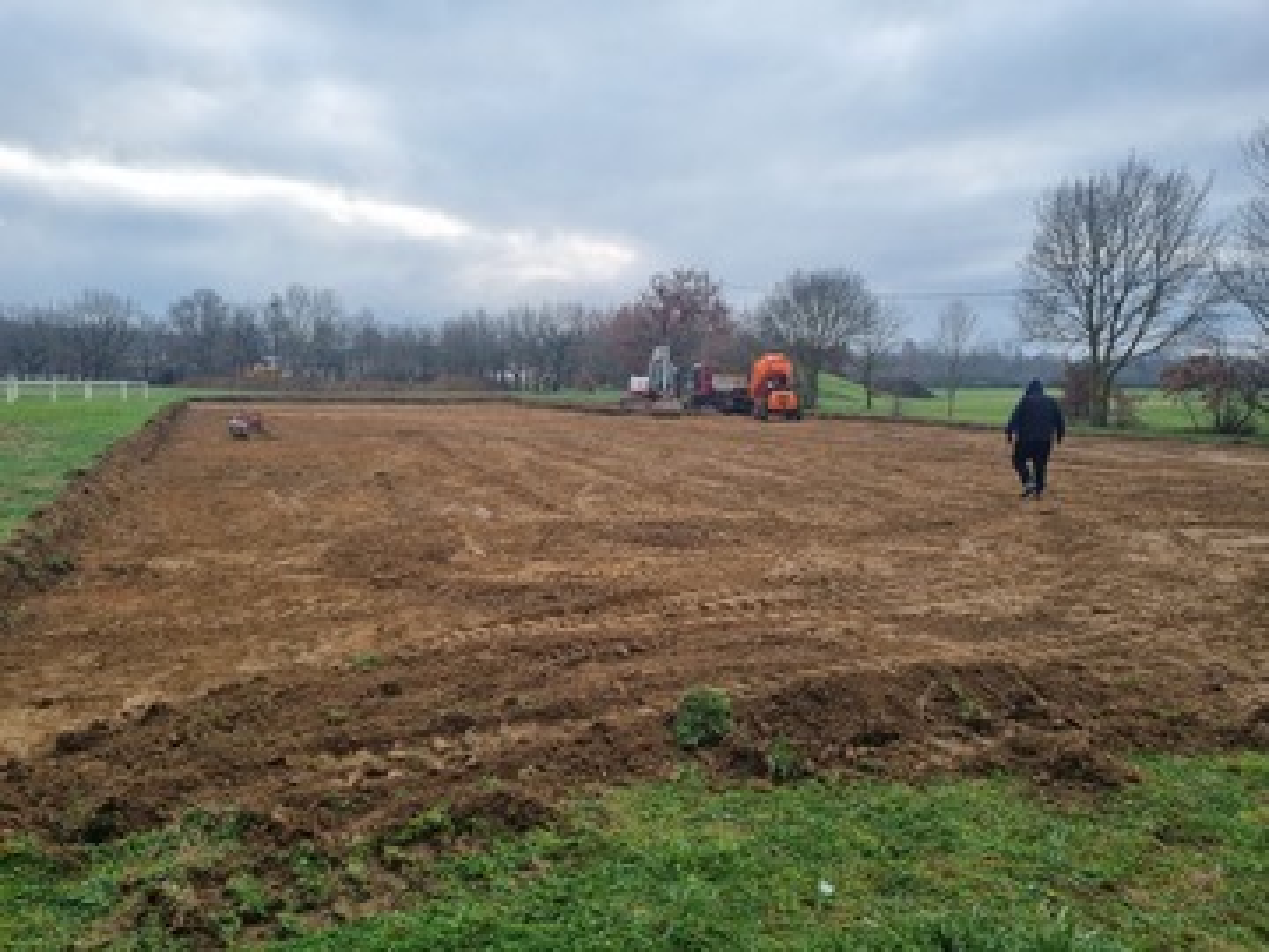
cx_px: 634
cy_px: 476
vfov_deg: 53.1
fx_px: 953
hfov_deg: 67.3
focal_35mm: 26
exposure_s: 1/870
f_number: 1.8
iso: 50
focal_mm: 5.4
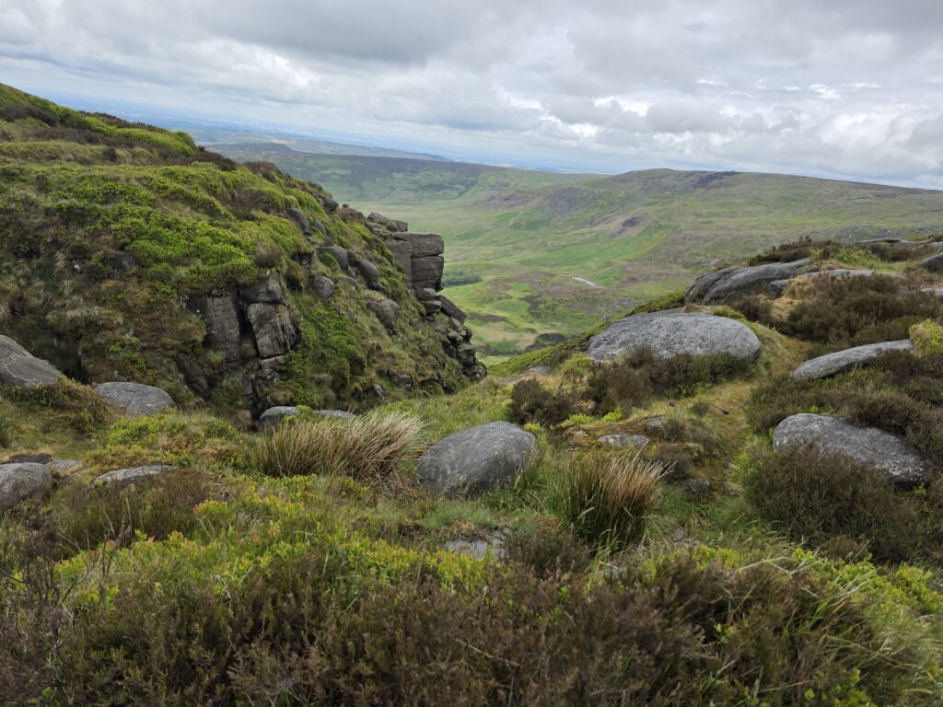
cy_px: 354
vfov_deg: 58.9
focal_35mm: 23
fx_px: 627
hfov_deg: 73.9
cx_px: 472
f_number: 1.7
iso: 80
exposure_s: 1/2977
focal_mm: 6.3
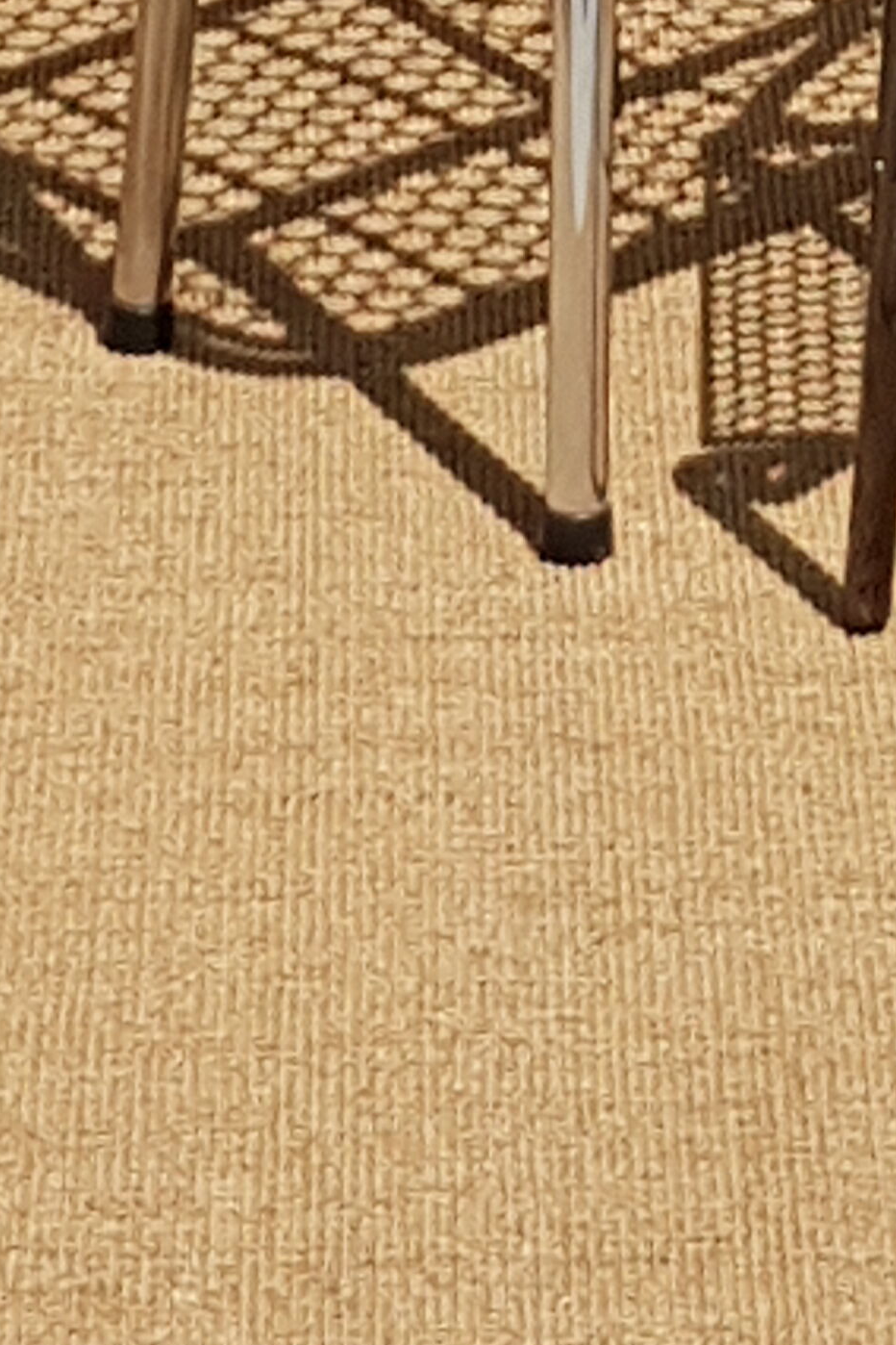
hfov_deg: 17.2
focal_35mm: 78
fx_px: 2912
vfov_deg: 22.4
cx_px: 851
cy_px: -534
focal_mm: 4.2
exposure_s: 1/4040
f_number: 1.7
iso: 40
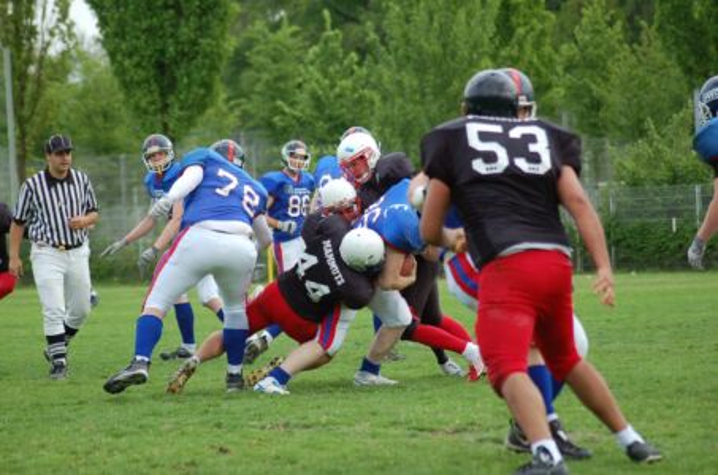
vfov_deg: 6.8
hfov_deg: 10.2
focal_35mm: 202
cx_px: 359
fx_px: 4030
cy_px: 238
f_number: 4.5
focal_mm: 135
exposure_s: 1/800
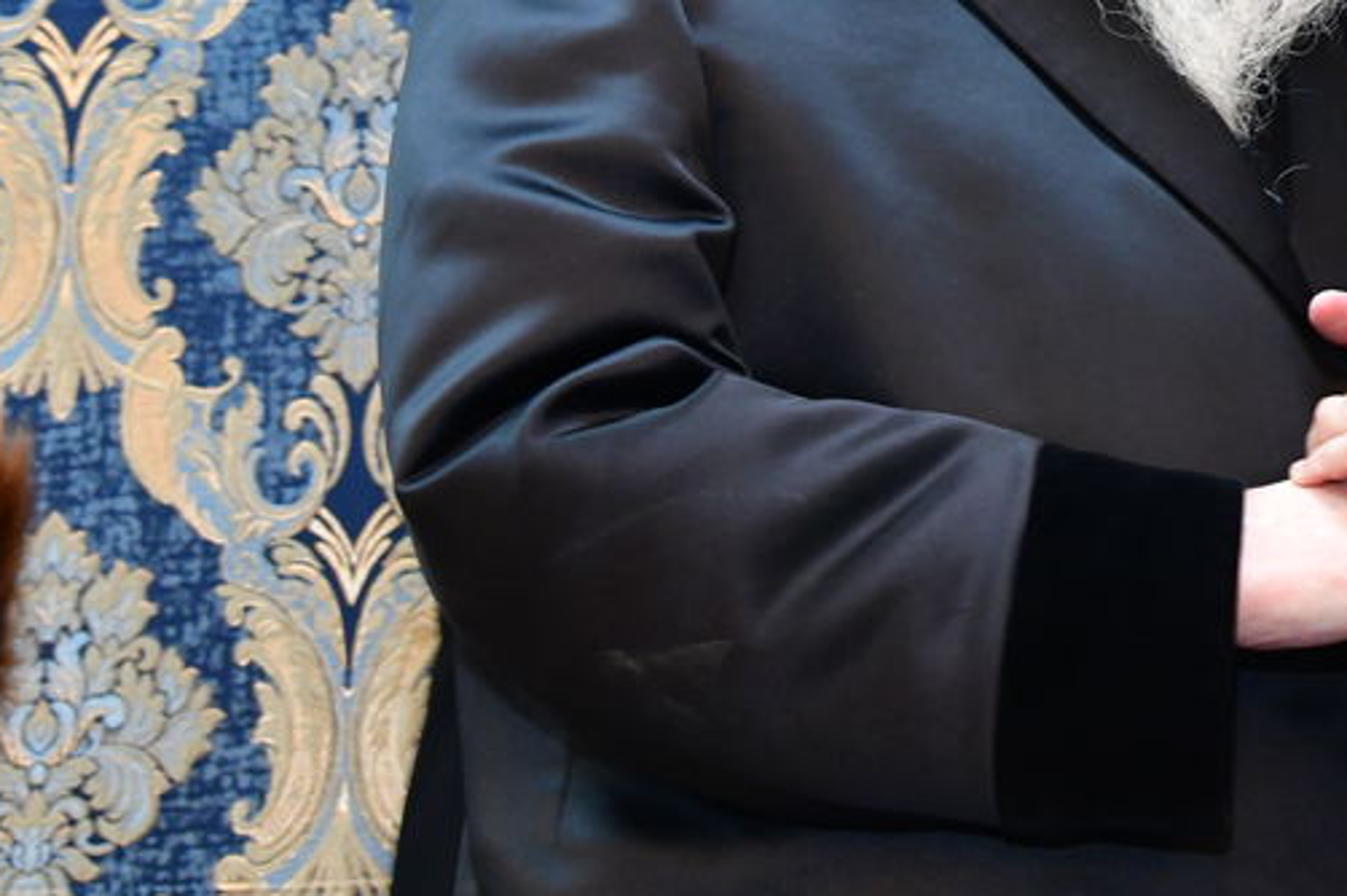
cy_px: -272
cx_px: 1291
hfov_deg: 18.9
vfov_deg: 12.5
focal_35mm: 106
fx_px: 3963
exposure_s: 1/100
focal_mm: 38
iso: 3200
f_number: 5.6
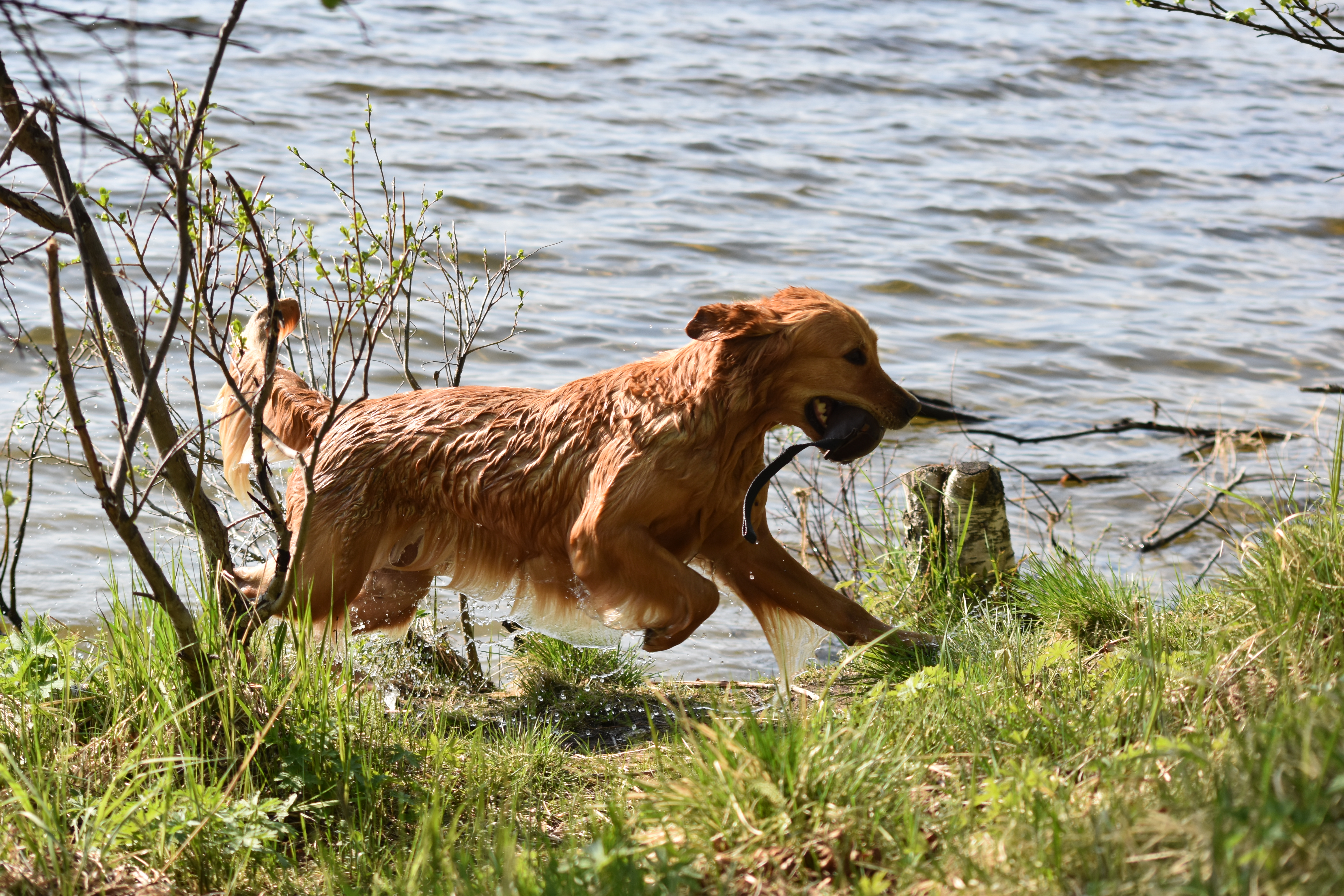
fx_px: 3920
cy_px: 448
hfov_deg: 19.5
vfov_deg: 13.0
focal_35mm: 105
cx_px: 672
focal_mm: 70
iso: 400
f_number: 5.6
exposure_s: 1/1250
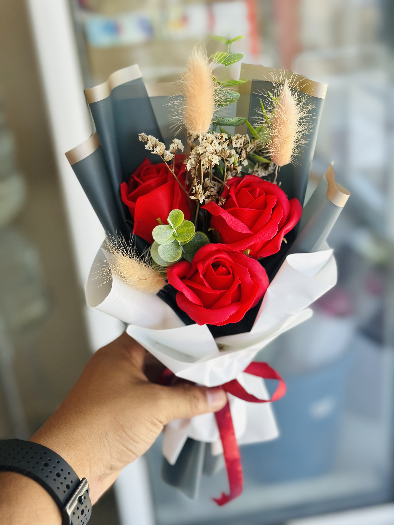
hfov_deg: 30.3
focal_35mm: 48
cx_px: 197
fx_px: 728
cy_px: 262
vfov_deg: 39.7
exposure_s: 1/164
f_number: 1.78
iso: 125
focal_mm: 6.86
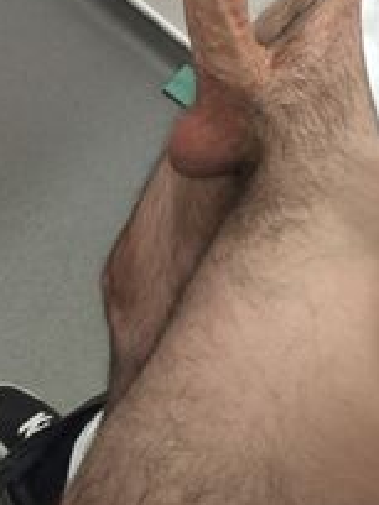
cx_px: 121
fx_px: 832
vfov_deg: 33.3
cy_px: 141
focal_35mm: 57
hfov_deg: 25.5
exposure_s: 1/33
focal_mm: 4.15
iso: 200
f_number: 2.2
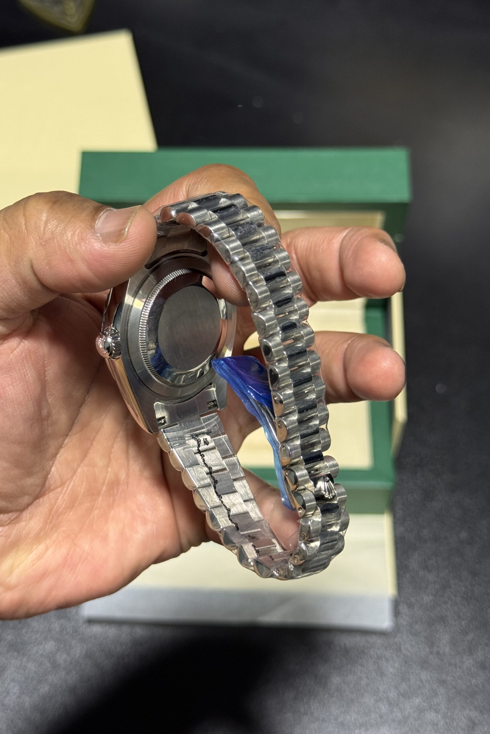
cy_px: 367
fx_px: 1021
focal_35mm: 50
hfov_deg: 27.0
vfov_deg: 39.6
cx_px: 220
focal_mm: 6.76
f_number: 1.78
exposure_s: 1/50
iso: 160
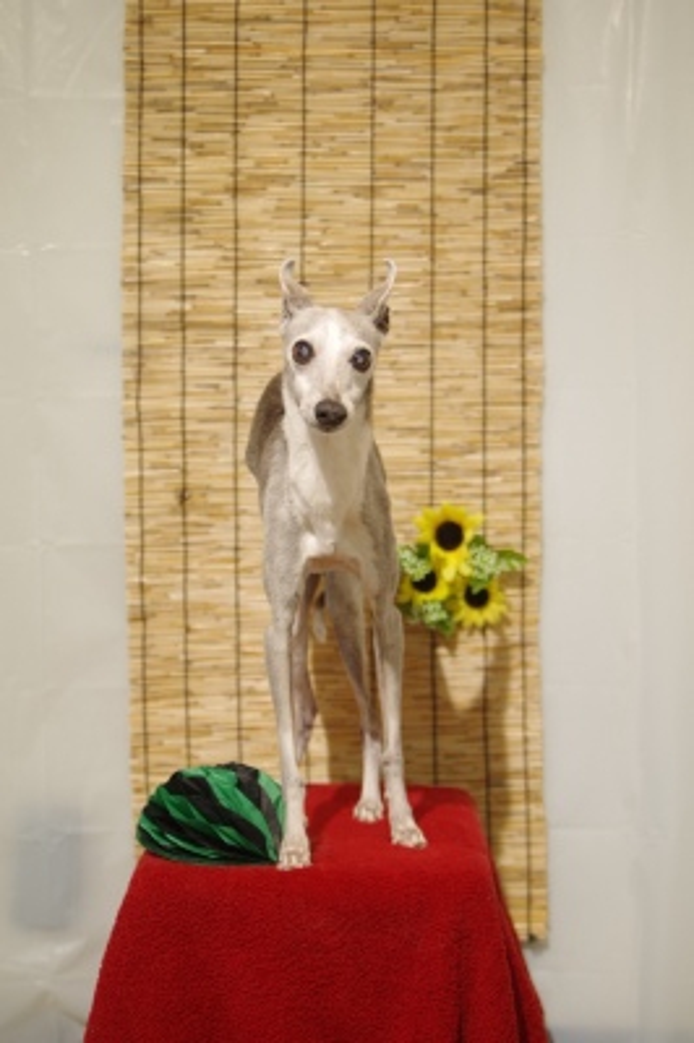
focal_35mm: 64
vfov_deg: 31.4
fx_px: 1854
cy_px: 522
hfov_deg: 21.2
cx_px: 347
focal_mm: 43
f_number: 2.8
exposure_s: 1/125
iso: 320
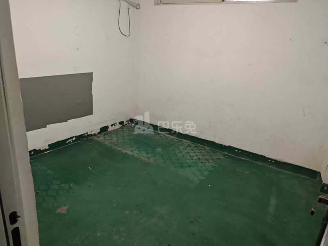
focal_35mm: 24
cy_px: 123
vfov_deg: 56.8
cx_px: 164
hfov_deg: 71.6
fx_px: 227
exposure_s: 1/70
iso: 400
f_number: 1.6
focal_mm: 5.84
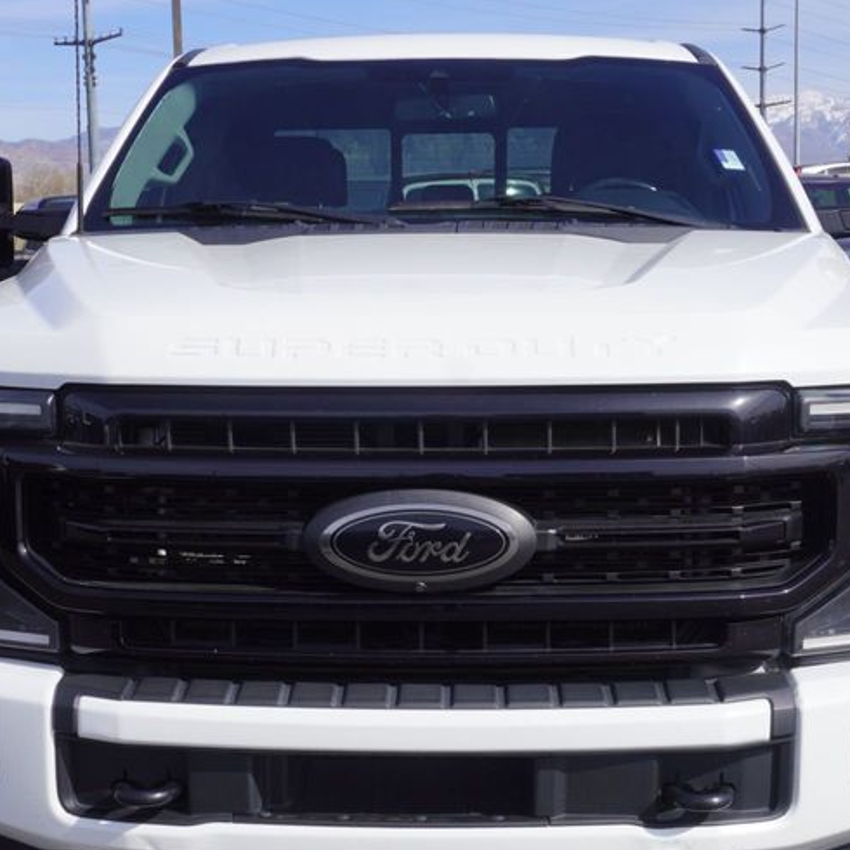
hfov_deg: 26.9
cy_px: 534
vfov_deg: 26.8
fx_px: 1778
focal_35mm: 64
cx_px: 385
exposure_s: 1/200
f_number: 11
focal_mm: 24
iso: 100
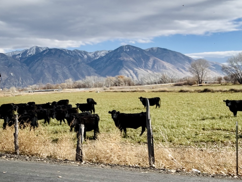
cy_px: 93
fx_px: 308
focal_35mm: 44
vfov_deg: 32.9
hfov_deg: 42.7
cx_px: 93
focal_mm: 2.69
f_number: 1.9
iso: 25
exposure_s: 1/1418
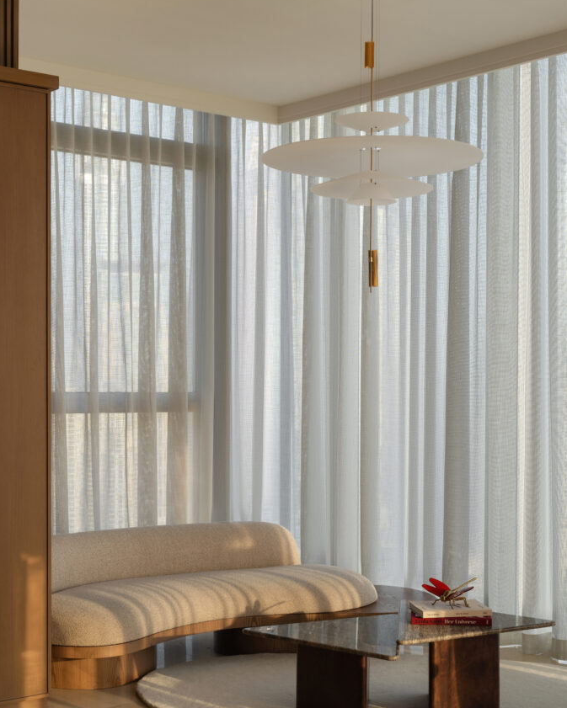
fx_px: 1174
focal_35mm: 56
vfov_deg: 33.6
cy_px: 324
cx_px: 284
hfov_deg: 27.1
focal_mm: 49
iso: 125
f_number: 10
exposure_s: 1/2.5
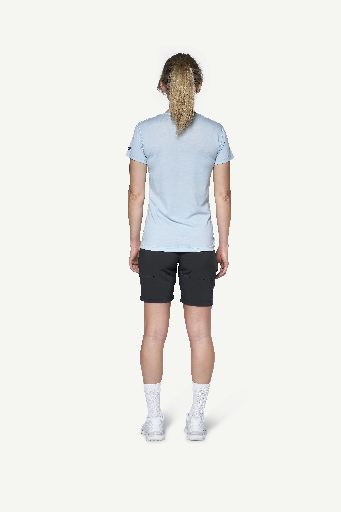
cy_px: 256
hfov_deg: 19.5
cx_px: 170
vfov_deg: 28.8
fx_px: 995
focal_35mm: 70
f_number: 7.1
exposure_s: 1/160
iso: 160
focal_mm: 70
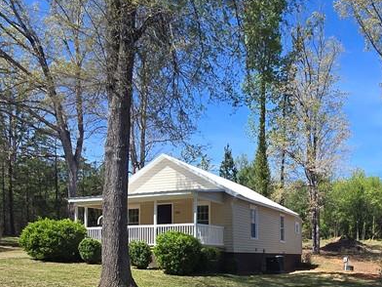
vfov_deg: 39.7
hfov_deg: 52.0
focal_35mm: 34
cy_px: 239
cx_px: 279
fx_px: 375
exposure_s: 1/1650
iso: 50
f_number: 2.2
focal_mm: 2.2
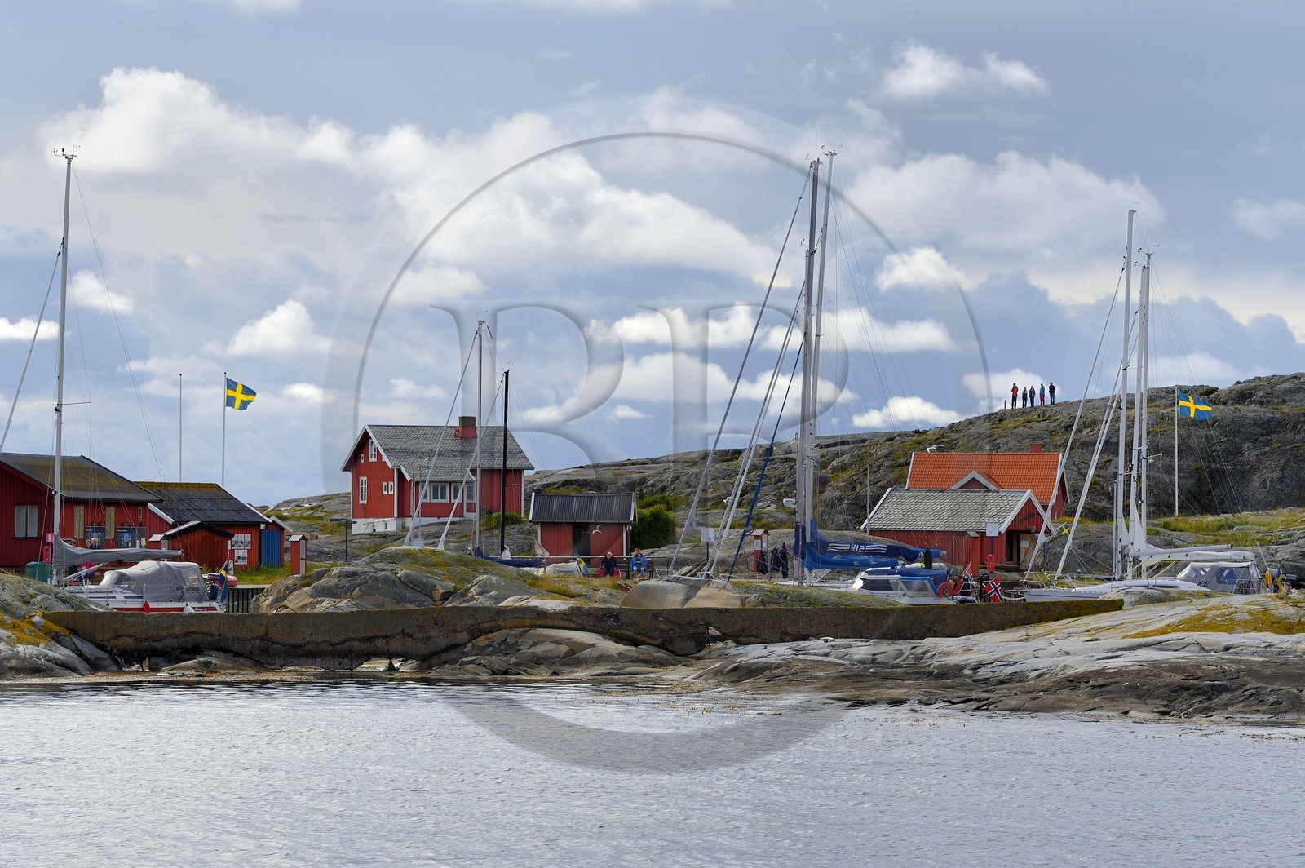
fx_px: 3984
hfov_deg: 18.6
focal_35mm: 110
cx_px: 652
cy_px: 434
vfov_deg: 12.4
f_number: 9
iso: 200
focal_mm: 110
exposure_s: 1/500
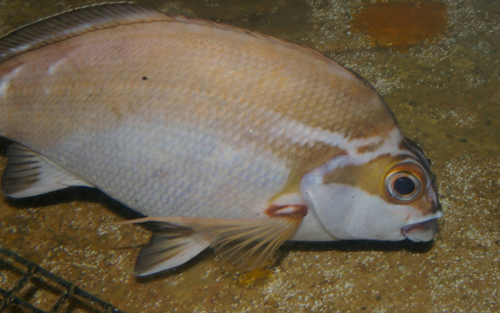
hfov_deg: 39.9
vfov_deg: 25.6
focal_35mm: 51
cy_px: 165
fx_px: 688
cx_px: 250
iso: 400
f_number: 16
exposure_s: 1/45
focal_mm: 33
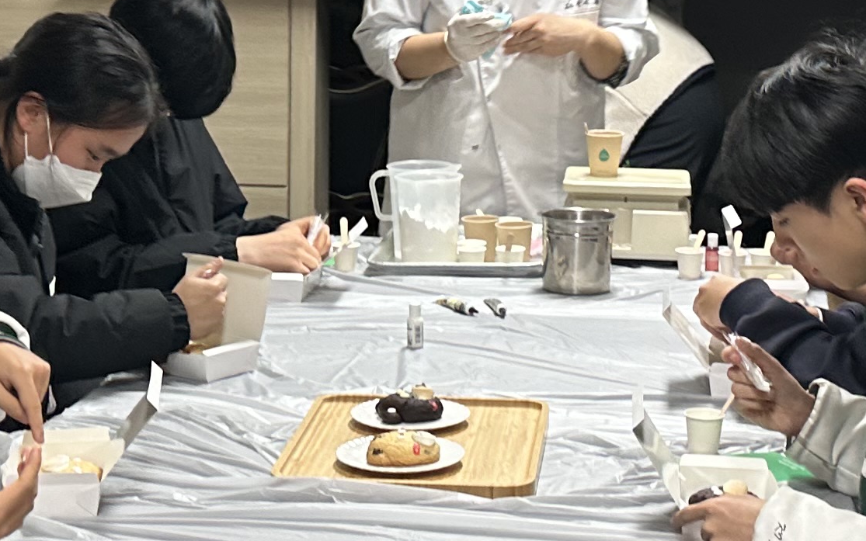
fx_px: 2171
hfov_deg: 22.5
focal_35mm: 92
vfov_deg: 14.1
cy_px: 88
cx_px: 470
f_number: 1.78
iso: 125
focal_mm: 6.86
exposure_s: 1/60
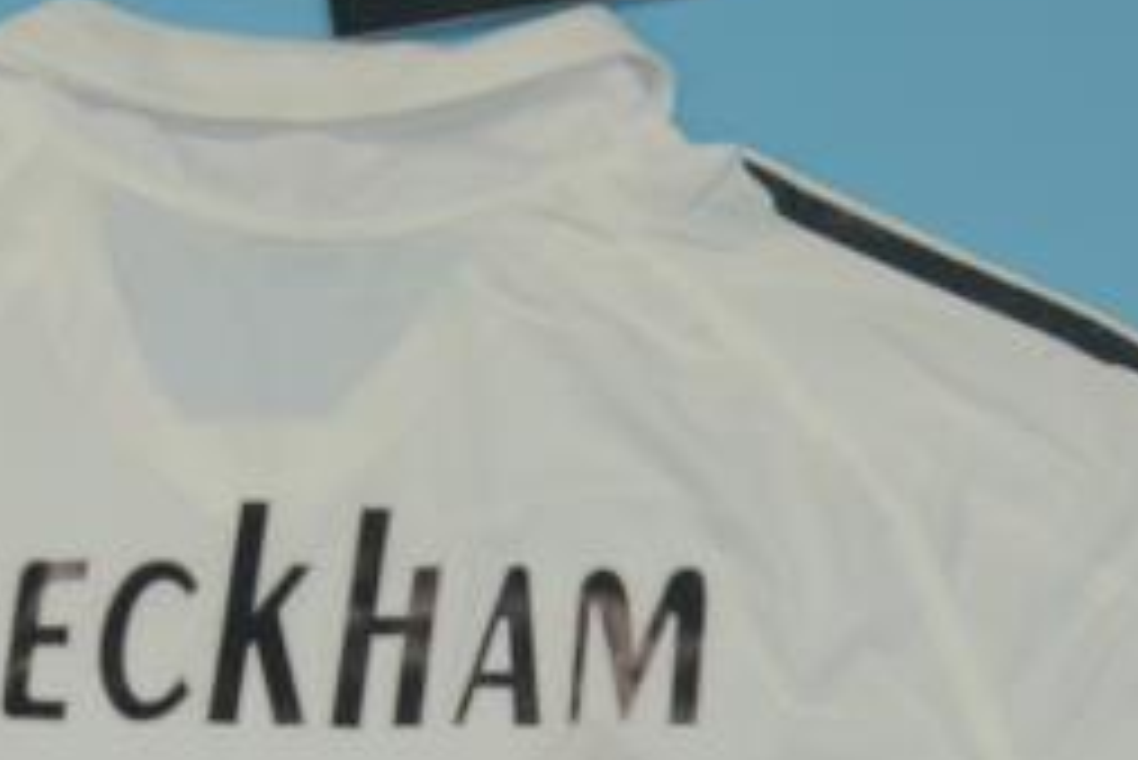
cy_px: 1403
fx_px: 4048
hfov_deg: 15.9
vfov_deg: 10.1
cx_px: 238
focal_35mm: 128
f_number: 5
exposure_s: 1/200
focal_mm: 20
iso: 200
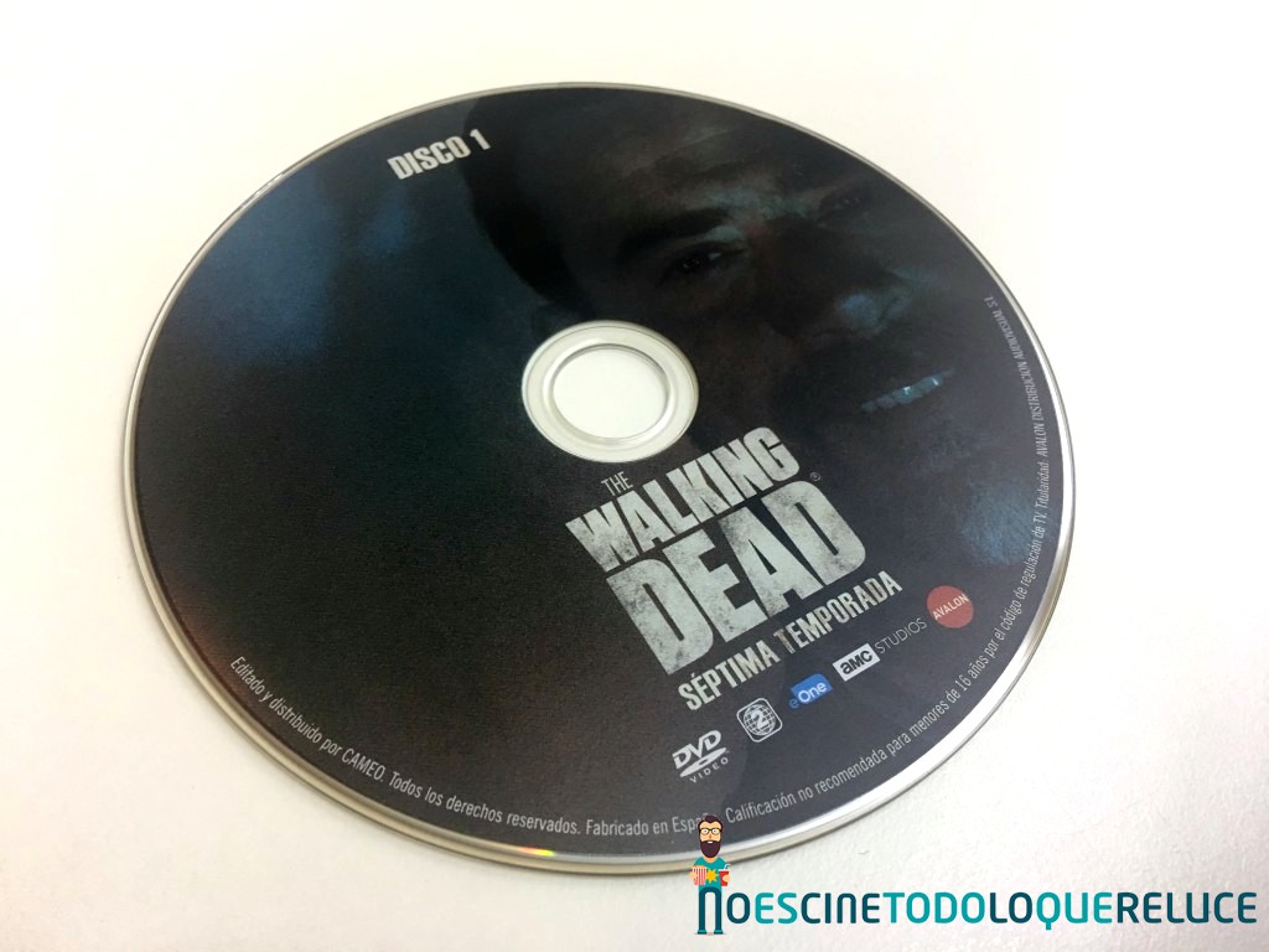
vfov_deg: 48.2
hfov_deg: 61.7
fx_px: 1063
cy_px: 476
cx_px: 634
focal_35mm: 29
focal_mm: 4.15
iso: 64
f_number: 2.2
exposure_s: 1/17
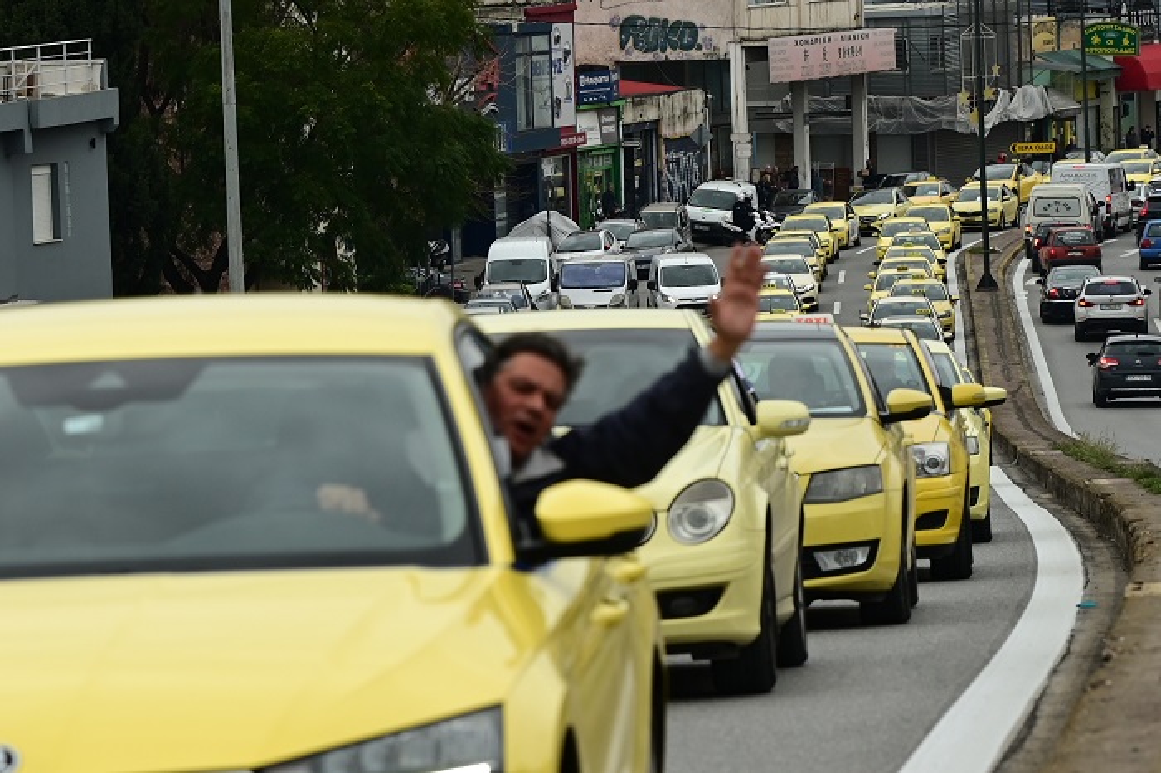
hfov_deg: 17.1
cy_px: 386
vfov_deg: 11.4
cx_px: 580
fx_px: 3868
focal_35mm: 120
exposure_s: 1/1250
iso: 200
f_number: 5.6
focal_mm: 120
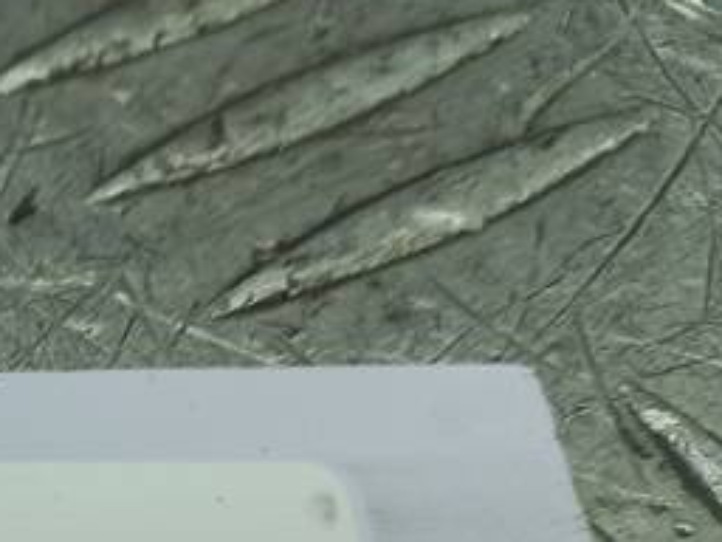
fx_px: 2086
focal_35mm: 100
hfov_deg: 17.3
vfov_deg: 13.5
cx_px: -420
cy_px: 915
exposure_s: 1/50
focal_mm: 4.6
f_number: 1.8
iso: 50
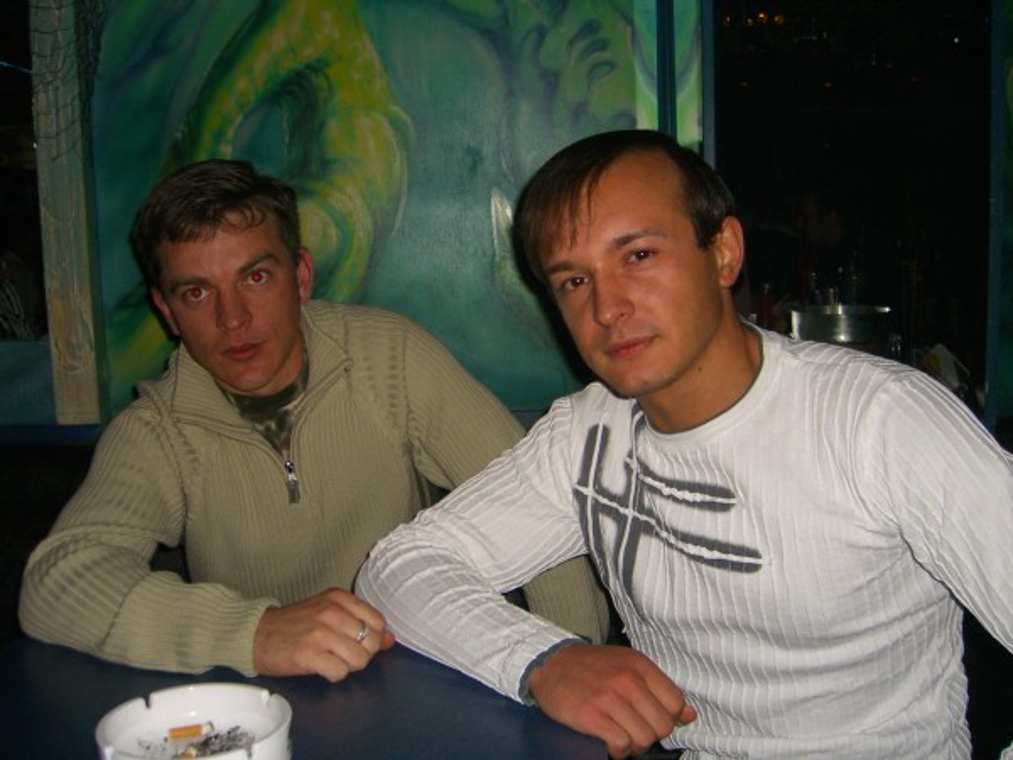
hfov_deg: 49.0
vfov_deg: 37.7
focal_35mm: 38
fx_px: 1112
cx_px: 506
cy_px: 380
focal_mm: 7.9
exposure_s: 1/60
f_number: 2.8
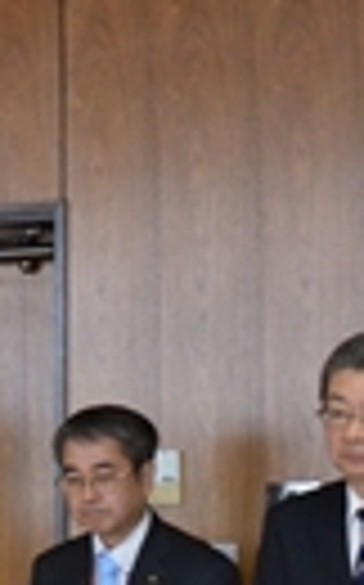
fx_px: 2800
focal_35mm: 176
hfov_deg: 7.0
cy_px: 610
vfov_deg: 11.8
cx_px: -530
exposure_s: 1/250
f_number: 5.6
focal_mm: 30
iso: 3200
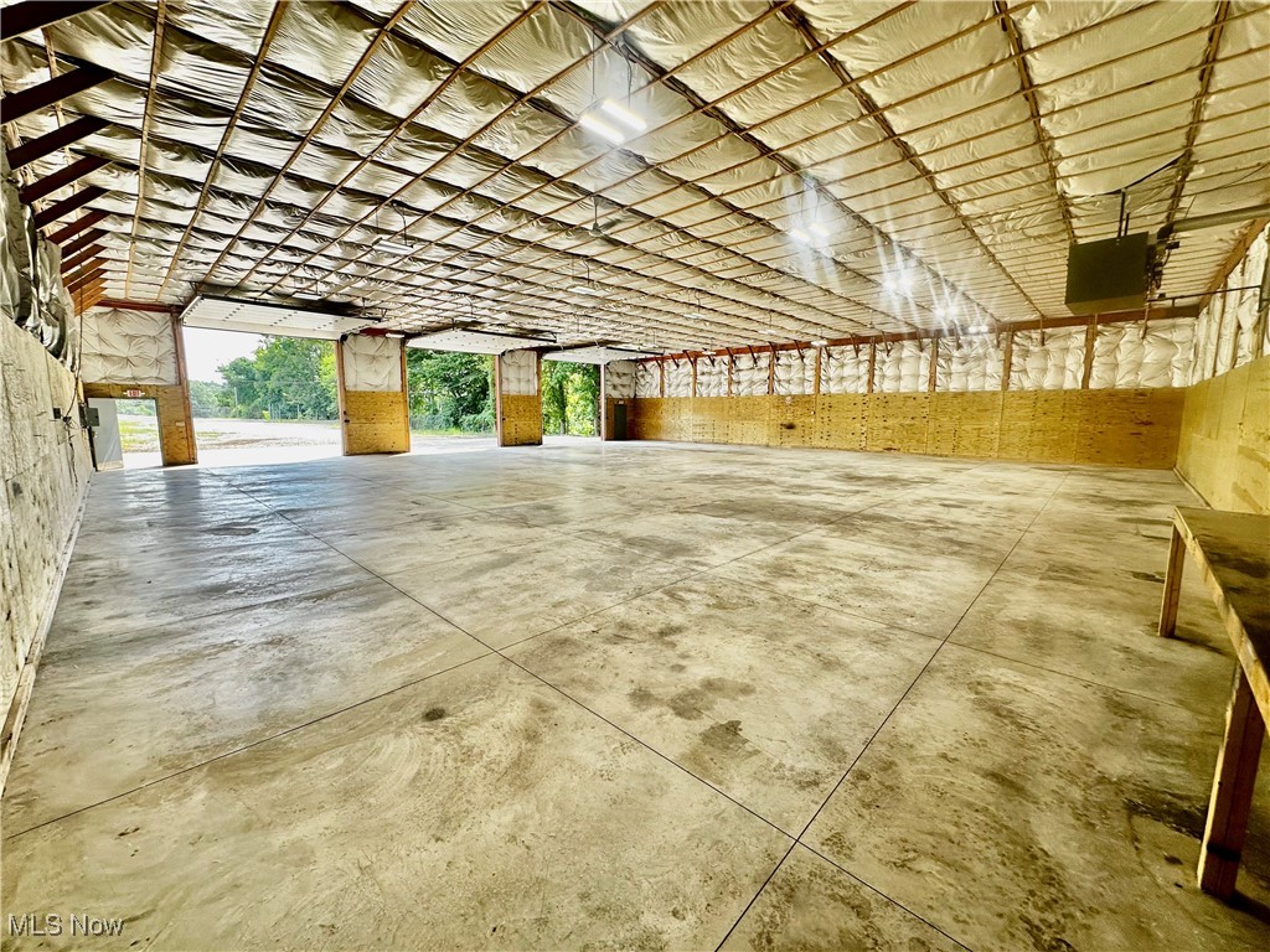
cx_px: 635
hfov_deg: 102.1
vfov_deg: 85.7
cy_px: 476
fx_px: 514
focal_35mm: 14
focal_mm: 2.22
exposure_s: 1/120
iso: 40
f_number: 2.2
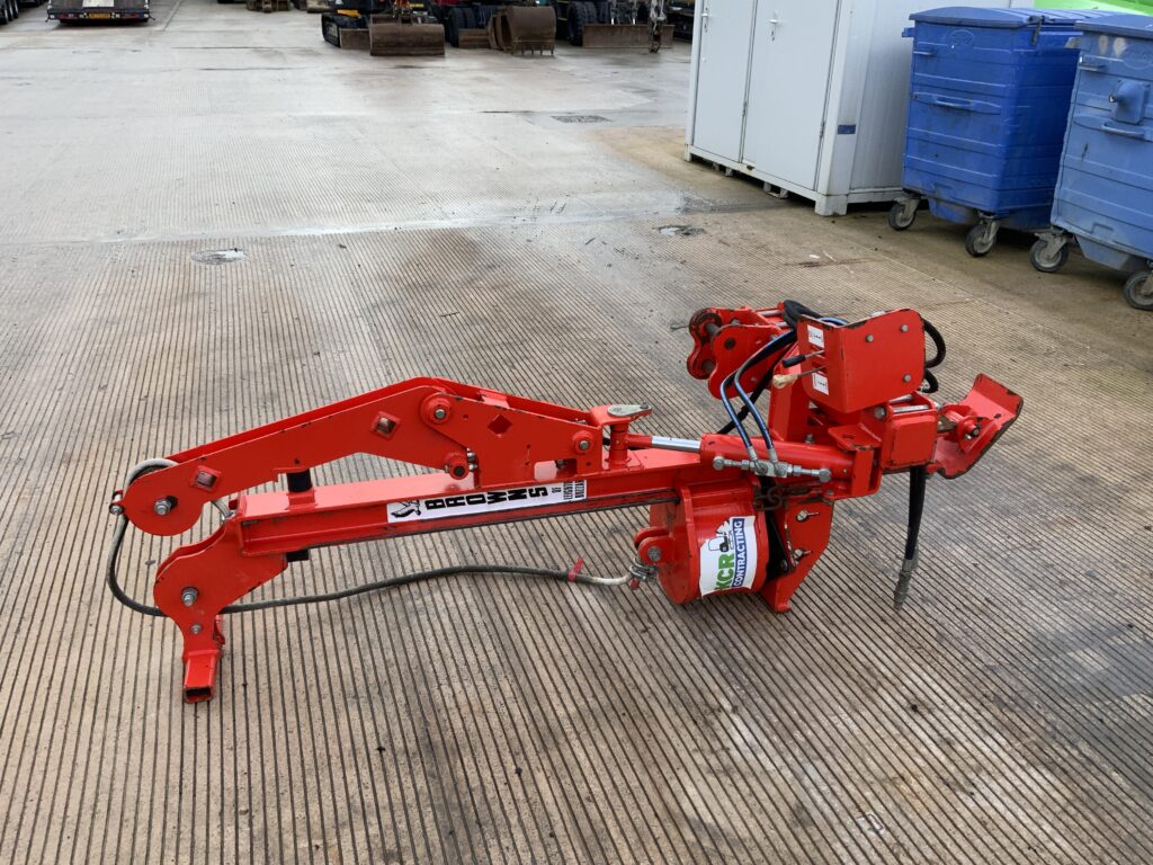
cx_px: 576
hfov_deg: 61.7
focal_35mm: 29
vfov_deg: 48.2
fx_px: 966
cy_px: 432
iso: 16
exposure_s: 1/358
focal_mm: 3
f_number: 1.8
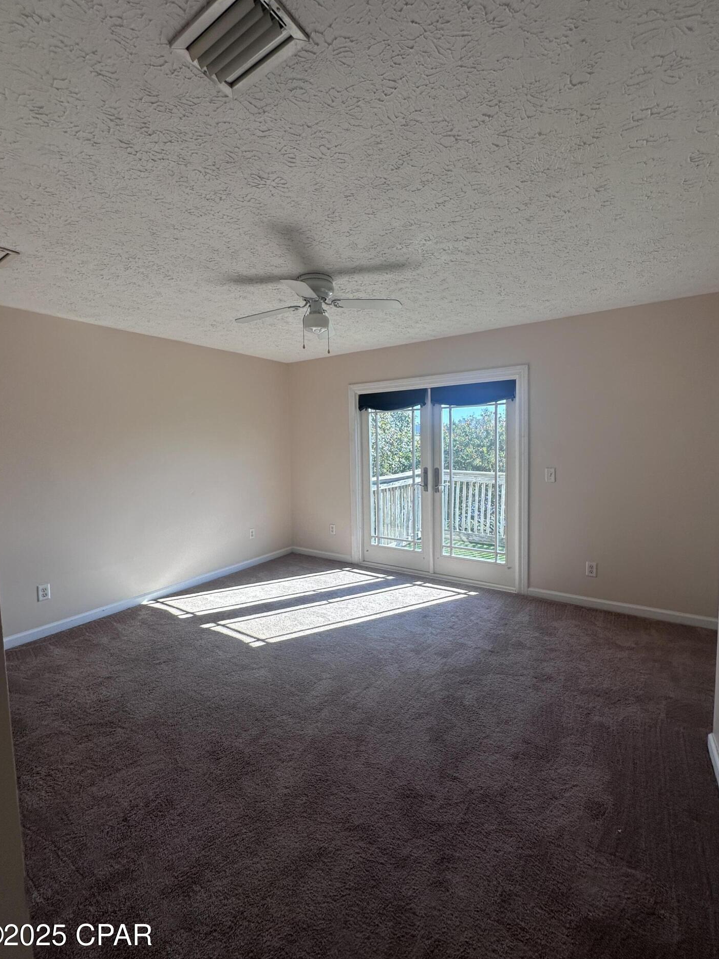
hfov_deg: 81.7
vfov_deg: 98.2
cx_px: 364
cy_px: 468
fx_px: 415
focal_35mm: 15
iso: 40
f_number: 2.2
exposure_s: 1/259
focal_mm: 2.22
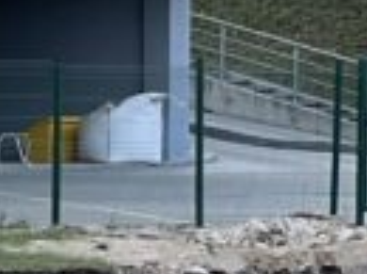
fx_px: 6434
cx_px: 607
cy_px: 266
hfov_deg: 3.3
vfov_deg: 2.4
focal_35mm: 608
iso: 32
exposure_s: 1/139
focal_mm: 9
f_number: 2.8
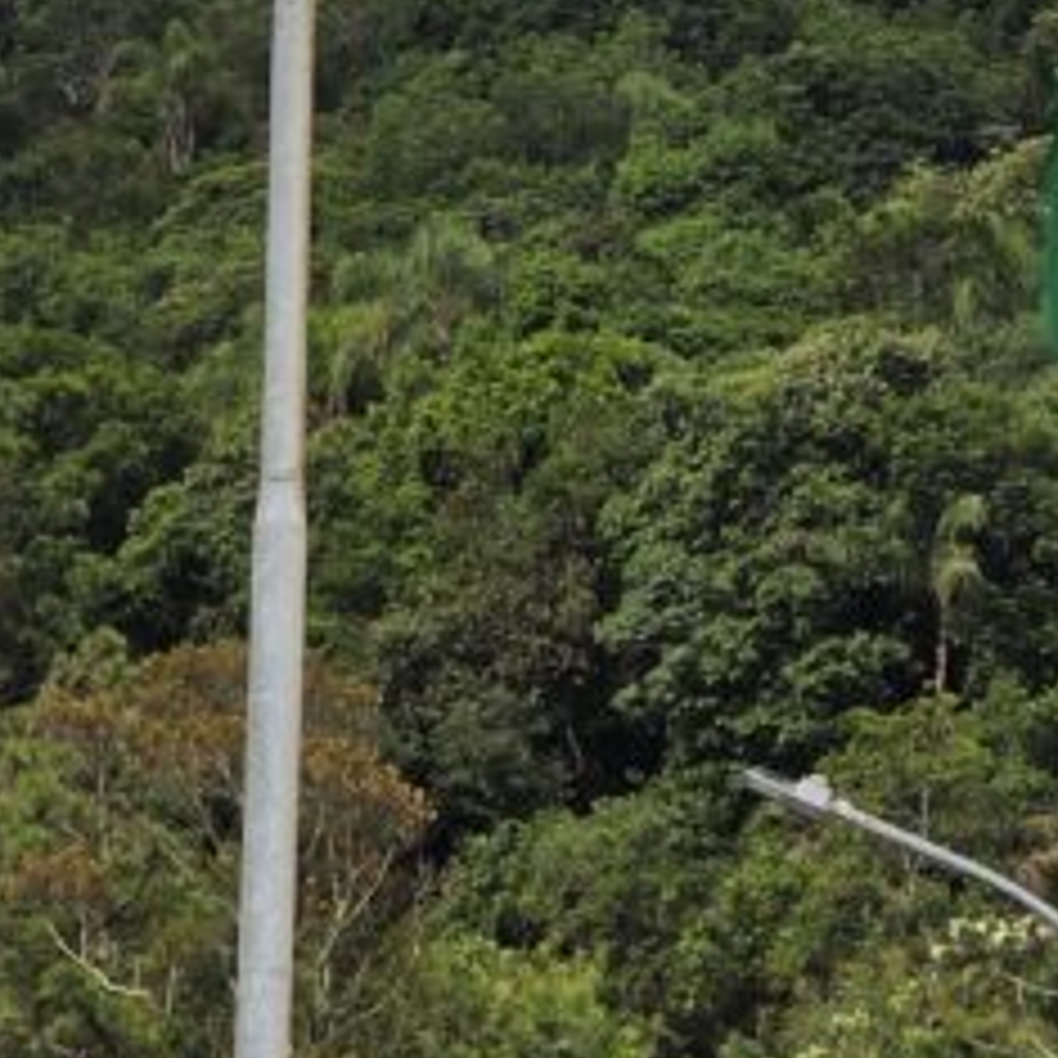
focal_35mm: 266
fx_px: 9198
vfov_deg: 6.5
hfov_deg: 6.5
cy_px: -180
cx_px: 1531
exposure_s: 1/2049
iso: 50
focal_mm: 7.9
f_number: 2.4
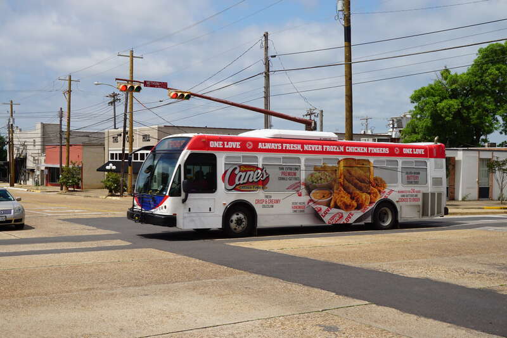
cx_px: 254
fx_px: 655
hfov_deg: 42.3
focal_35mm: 46
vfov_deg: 28.9
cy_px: 169
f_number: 11
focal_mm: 31
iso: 100
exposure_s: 1/200
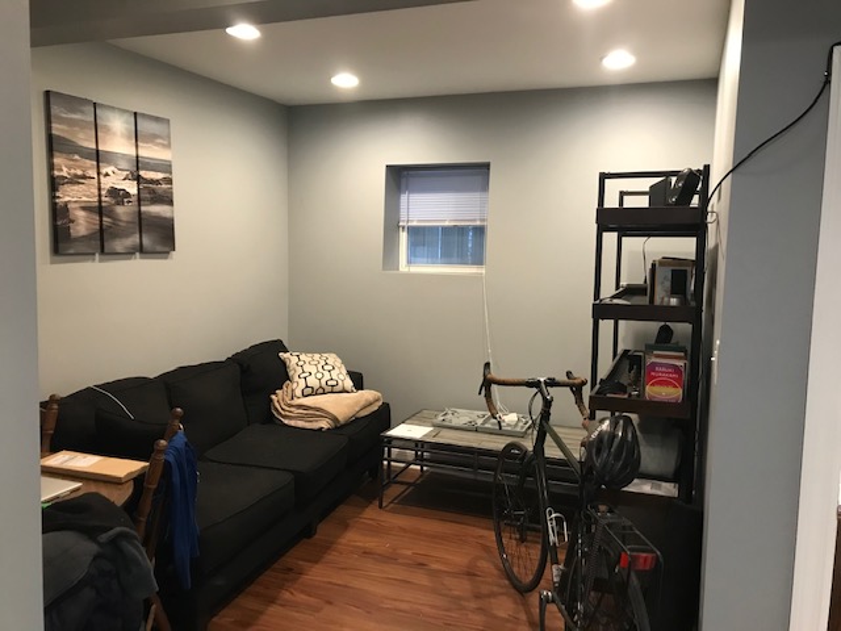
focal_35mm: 28
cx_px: 420
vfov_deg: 49.7
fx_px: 680
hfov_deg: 63.4
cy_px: 316
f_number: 1.8
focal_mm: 3.99
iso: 64
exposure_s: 1/15
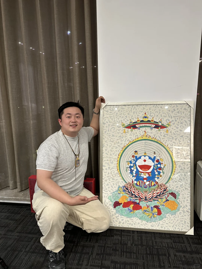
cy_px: 134
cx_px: 101
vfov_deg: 71.6
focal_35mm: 24
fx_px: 187
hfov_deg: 56.8
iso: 640
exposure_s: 1/50
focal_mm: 6.86
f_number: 1.78
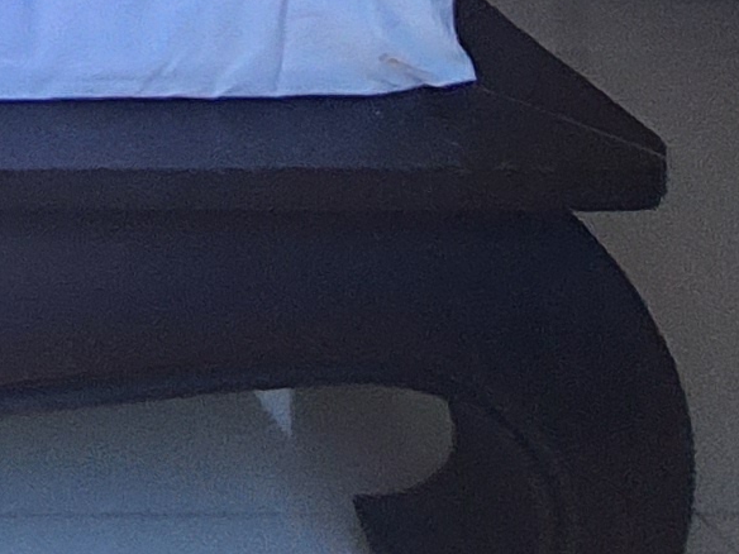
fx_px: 1900
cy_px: -1049
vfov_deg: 11.3
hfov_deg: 15.7
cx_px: -858
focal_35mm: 89
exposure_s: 1/106
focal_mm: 1.74
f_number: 2.2
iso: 50
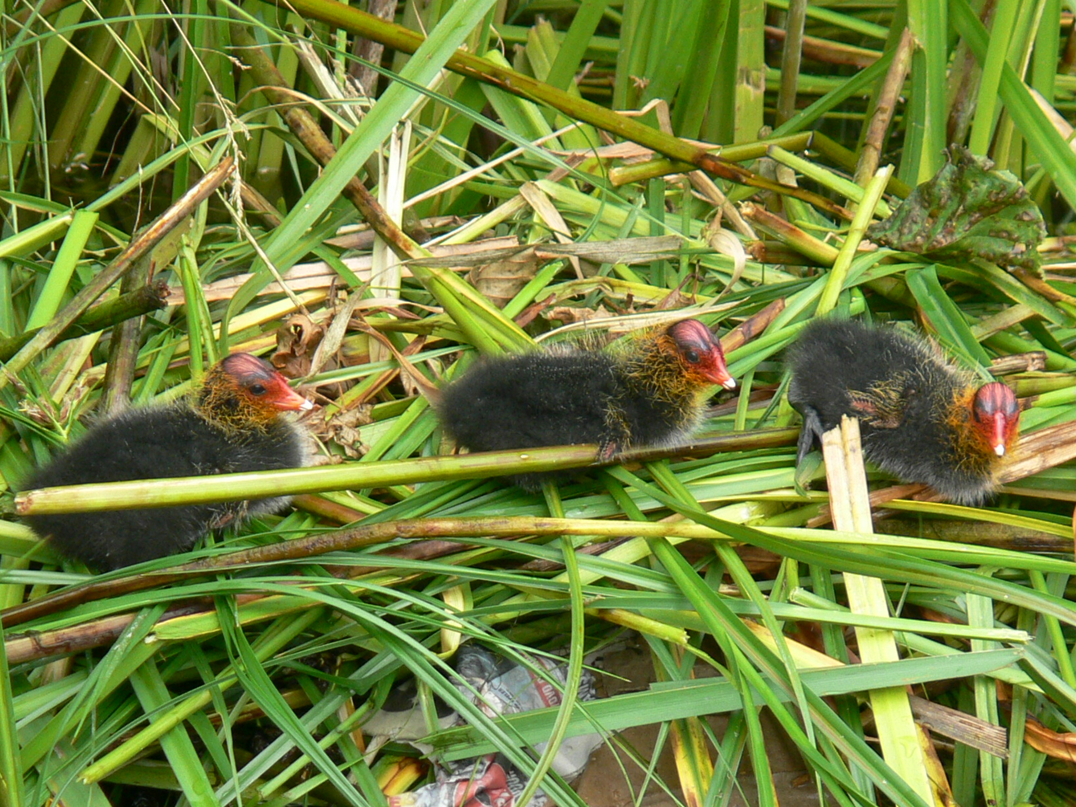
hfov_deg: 4.7
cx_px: 538
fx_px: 13055
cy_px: 404
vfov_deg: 3.5
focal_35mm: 420
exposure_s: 1/125
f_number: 5
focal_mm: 88.8
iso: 80
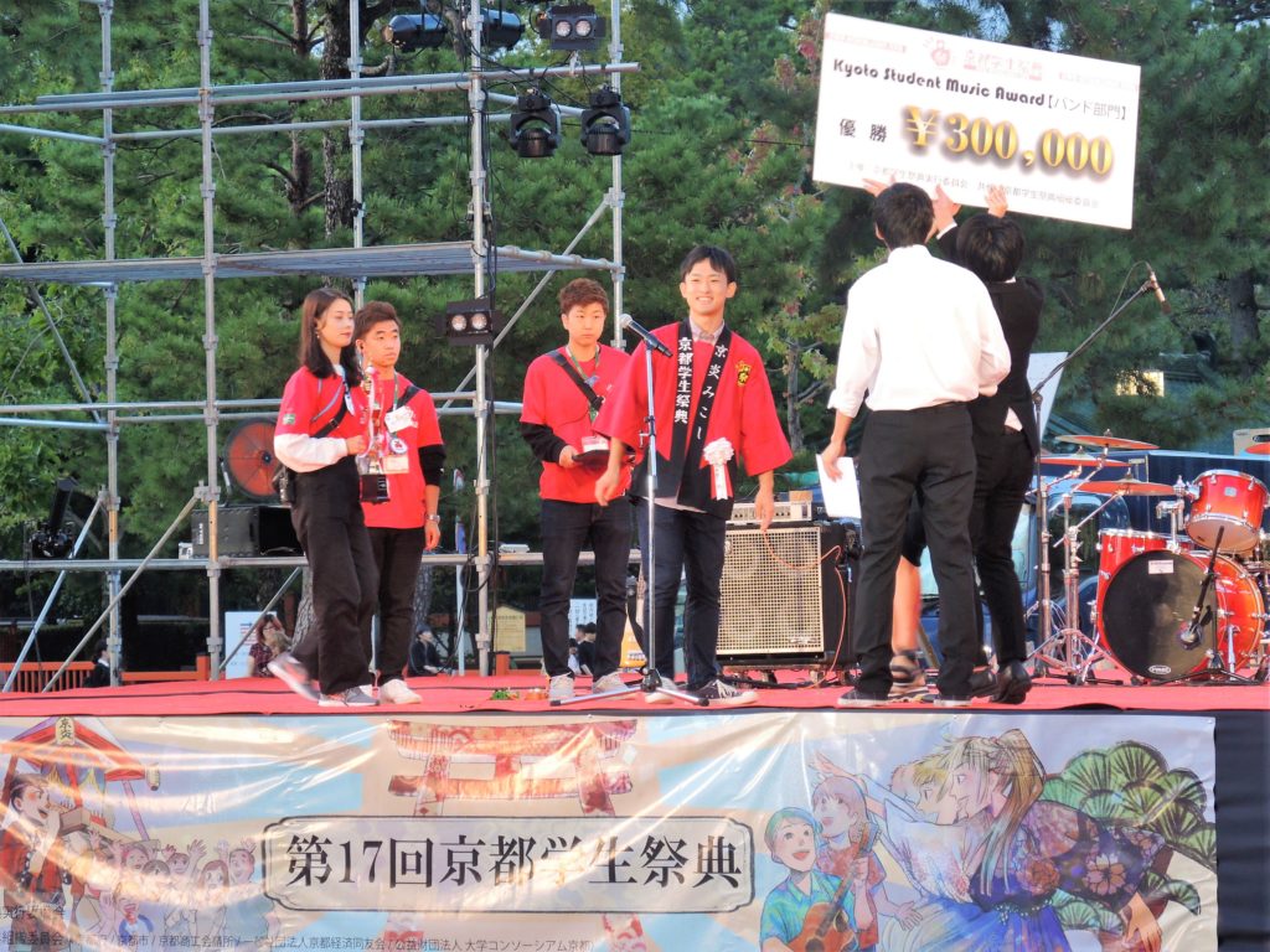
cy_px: 476
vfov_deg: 11.0
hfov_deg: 14.6
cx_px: 635
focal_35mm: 135
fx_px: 4953
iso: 180
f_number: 3.5
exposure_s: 1/60
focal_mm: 28.4
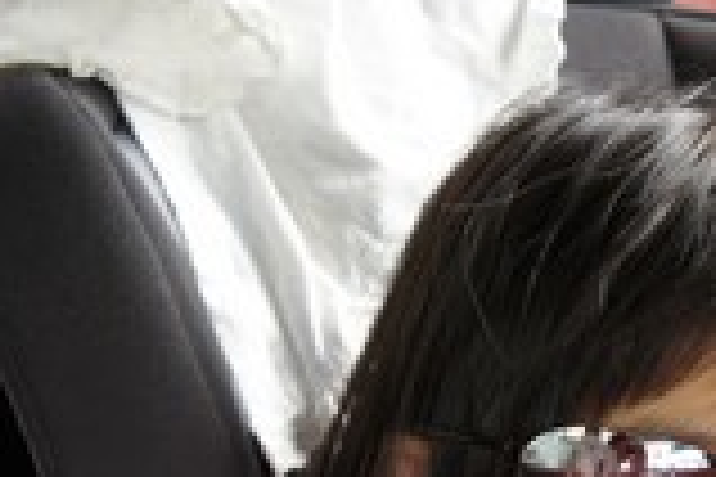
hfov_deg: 14.9
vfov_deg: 9.9
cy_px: 585
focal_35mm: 136
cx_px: 639
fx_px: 2705
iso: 400
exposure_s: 1/60
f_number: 4.5
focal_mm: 36
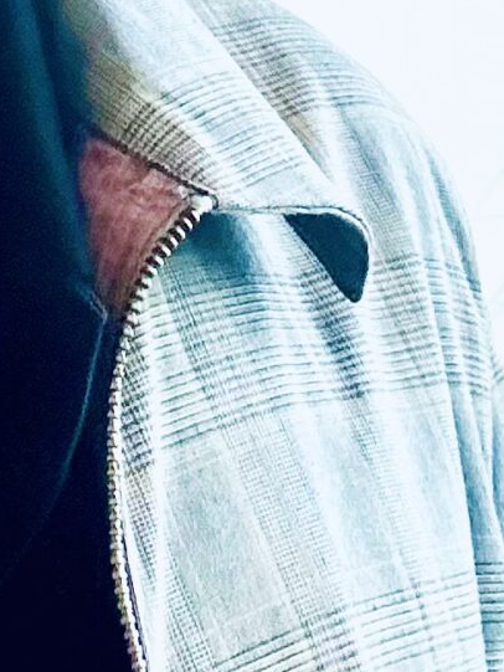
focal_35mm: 142
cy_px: -545
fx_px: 2756
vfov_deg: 12.6
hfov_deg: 10.2
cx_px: -216
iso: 320
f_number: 1.9
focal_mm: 2.69
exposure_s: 1/49
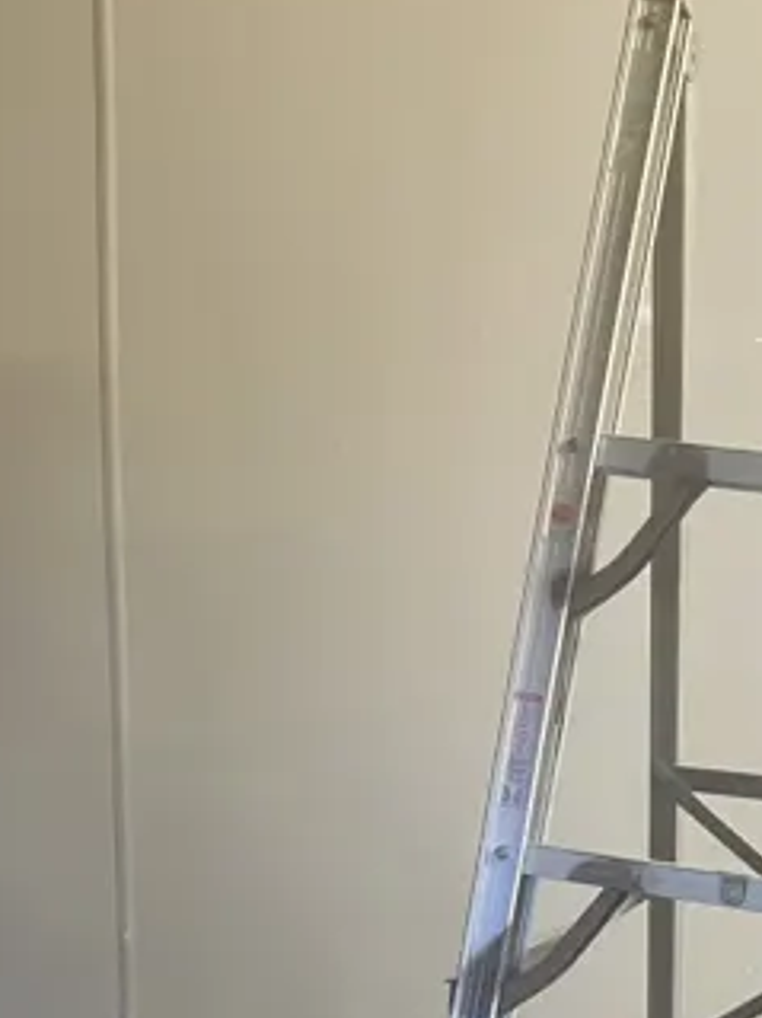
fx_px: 2643
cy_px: 1385
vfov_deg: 19.7
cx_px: 654
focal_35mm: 90
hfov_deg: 16.2
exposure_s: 1/50
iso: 160
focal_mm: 3.99
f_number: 1.8
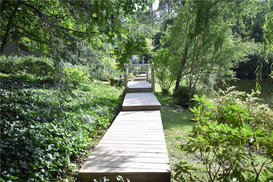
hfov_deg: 61.9
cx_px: 136
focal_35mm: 30
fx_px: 227
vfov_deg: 43.6
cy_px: 91
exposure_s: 1/160
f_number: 6.3
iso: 400
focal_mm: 20
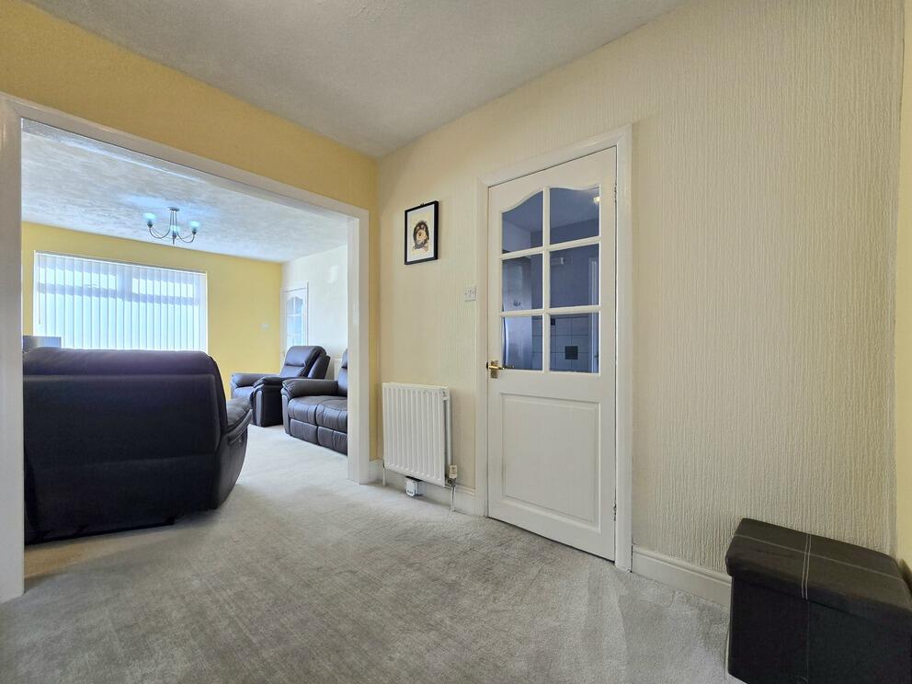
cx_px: 456
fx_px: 343
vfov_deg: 89.9
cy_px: 342
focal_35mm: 13
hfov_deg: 106.2
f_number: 2.2
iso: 100
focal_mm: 2.2
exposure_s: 1/100
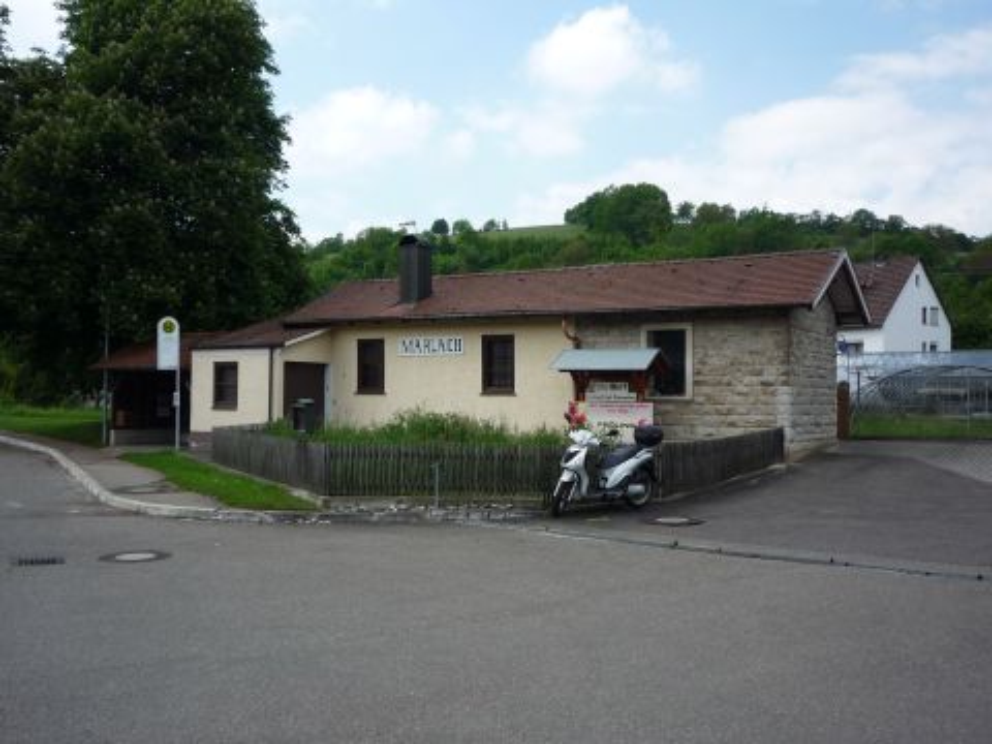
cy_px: 372
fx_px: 1032
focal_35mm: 36
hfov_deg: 51.4
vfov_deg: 39.7
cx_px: 496
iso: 100
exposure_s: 1/400
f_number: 4.5
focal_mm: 5.2
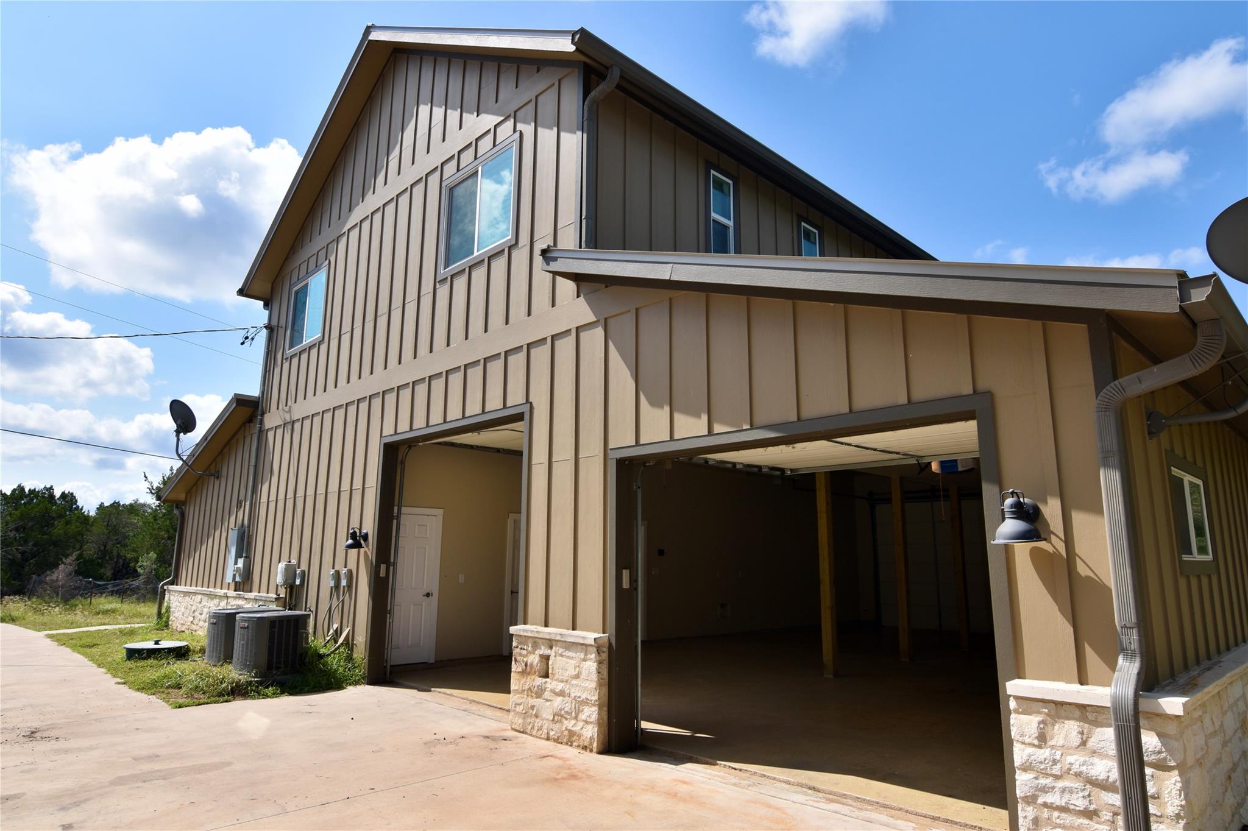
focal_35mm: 20
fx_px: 676
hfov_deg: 85.4
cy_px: 416
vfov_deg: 63.2
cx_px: 624
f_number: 10
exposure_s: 1/200
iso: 100
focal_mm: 13
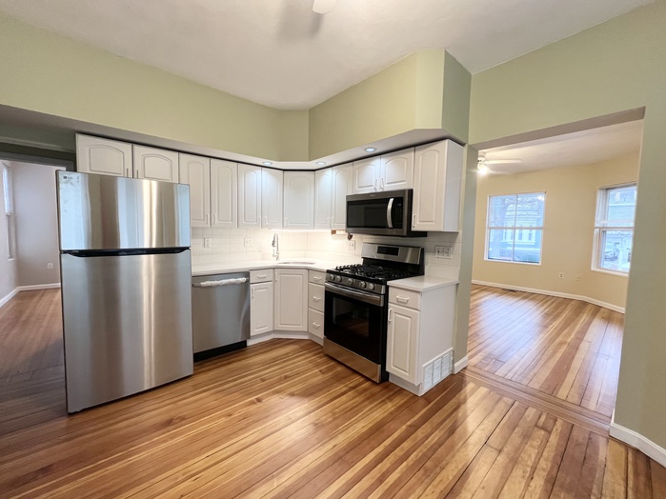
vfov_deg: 89.9
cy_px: 250
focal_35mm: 13
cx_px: 333
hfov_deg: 106.2
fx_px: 250
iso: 200
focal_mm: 1.57
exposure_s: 1/120
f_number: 1.8
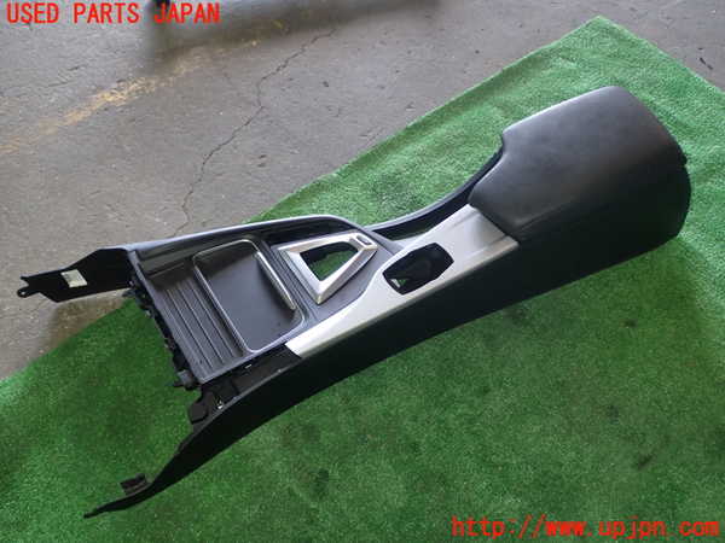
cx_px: 362
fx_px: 754
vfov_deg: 39.7
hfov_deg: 51.4
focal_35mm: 36
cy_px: 272
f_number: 2.5
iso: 200
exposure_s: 1/40
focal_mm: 6.37
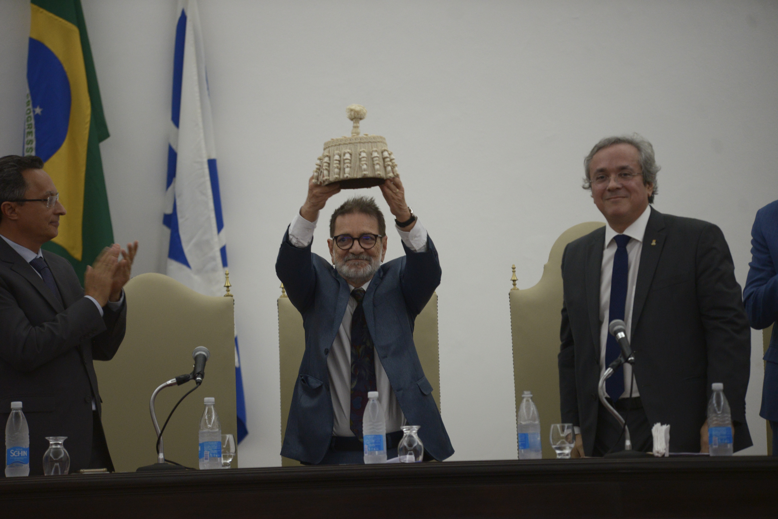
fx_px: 4324
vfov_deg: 6.9
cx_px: 389
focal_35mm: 200
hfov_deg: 10.3
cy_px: 260
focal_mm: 200
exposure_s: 1/125
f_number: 2.8
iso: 1600
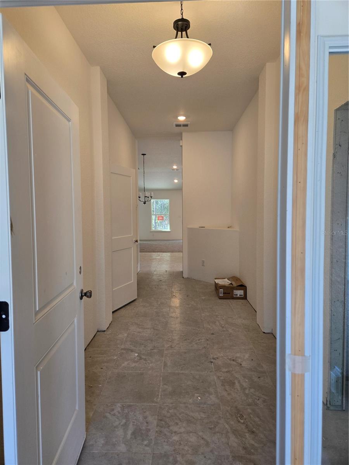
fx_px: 309
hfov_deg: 58.9
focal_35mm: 23
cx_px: 174
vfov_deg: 73.9
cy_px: 232
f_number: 1.8
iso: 100
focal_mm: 5.4
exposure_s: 1/120
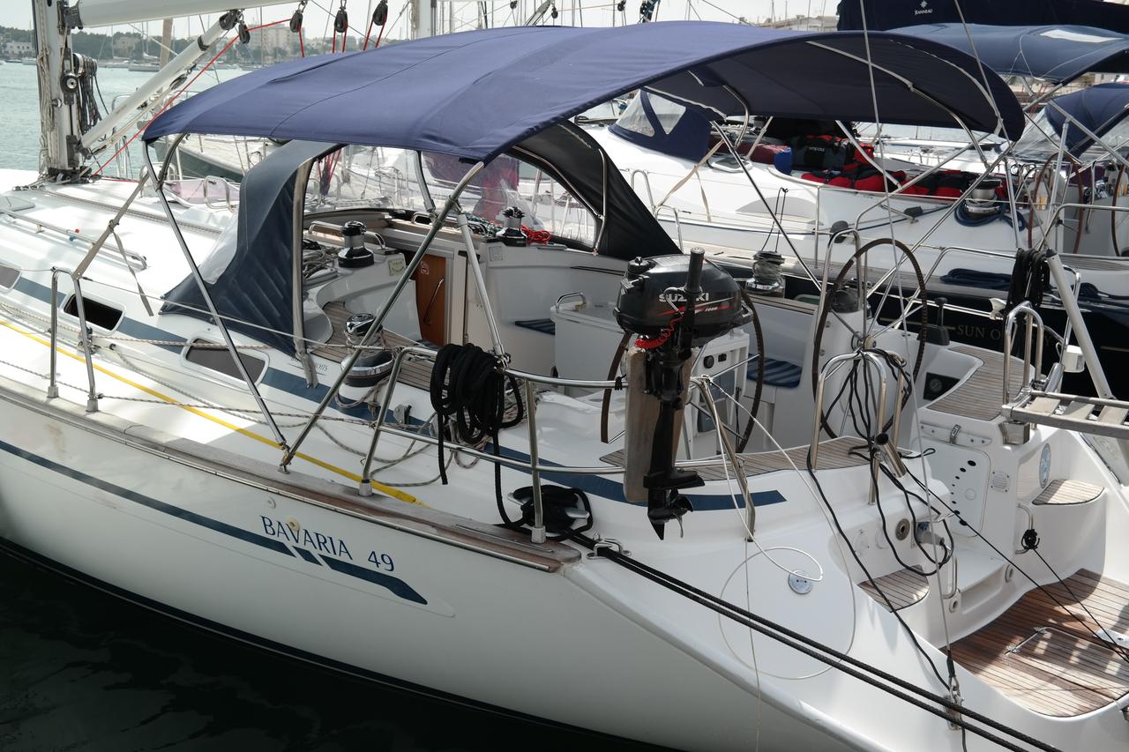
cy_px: 376
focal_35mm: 38
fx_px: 1191
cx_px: 564
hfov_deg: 50.7
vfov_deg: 35.0
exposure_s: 1/250
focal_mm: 25
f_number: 6.3
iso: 100
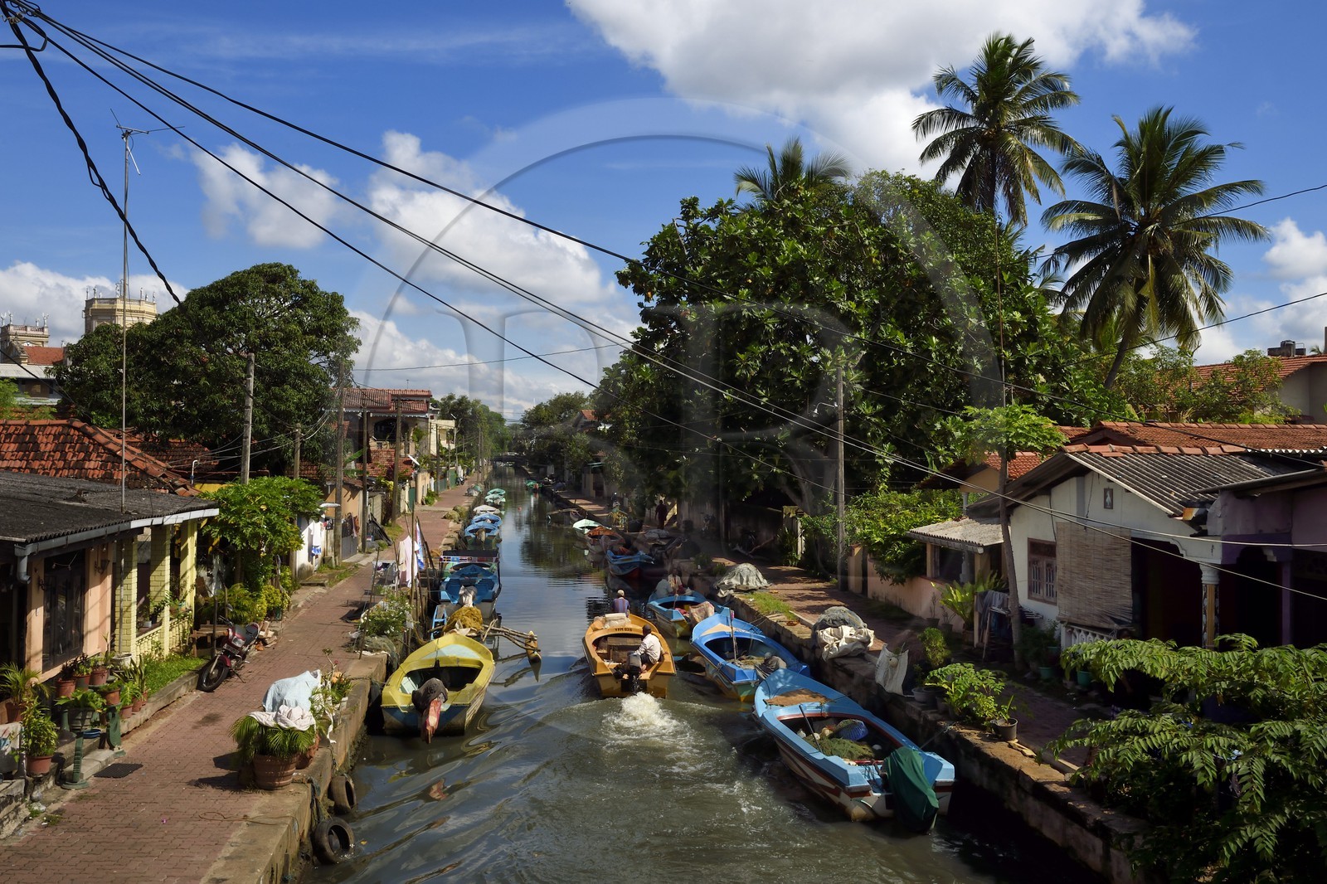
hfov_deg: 58.7
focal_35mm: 32
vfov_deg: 41.1
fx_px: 1179
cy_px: 442
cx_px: 664
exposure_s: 1/250
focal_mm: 32
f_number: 18
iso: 200
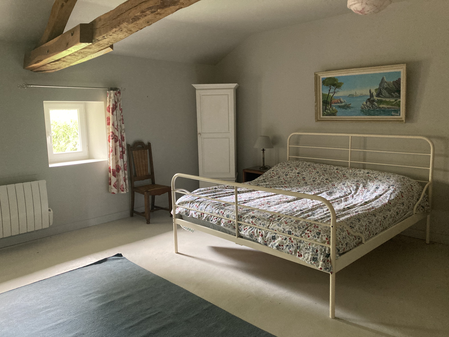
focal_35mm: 28
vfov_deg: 49.7
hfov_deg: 63.4
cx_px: 224
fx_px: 363
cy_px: 168
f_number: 1.8
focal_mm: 3.99
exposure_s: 1/39
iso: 400
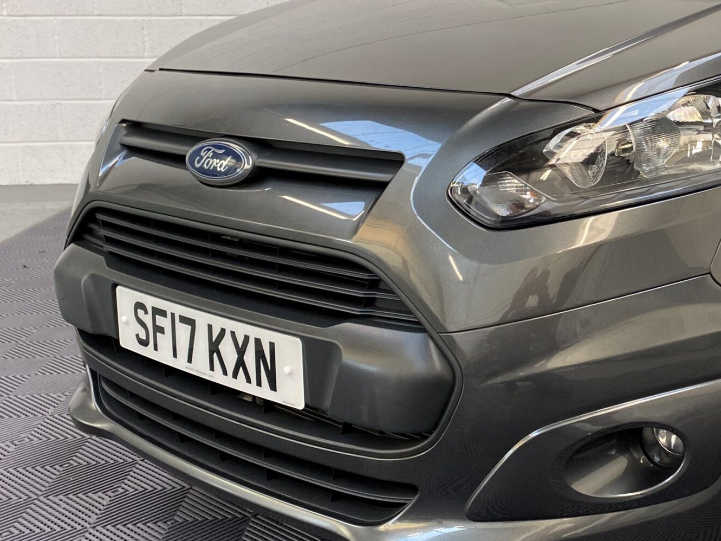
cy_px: 149
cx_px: 652
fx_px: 1041
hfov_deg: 35.8
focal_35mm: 50
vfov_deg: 28.8
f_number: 1.8
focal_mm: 4.25
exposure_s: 1/100
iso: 125
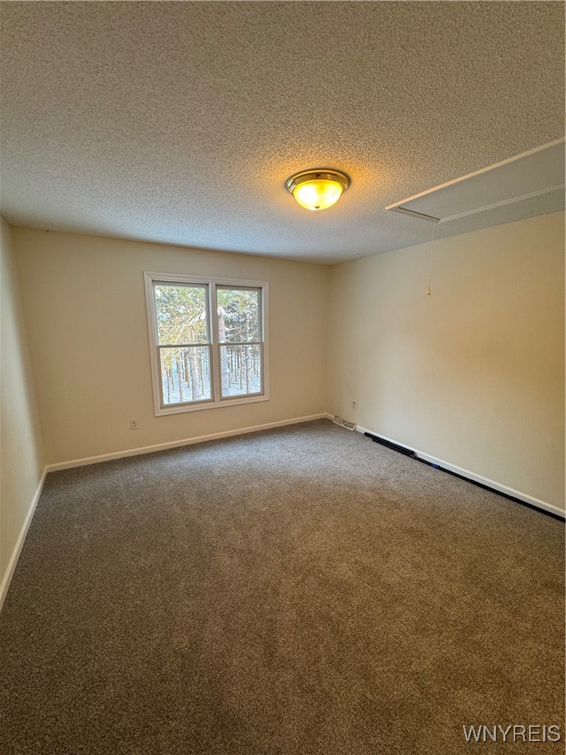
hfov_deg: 85.7
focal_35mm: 14
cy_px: 378
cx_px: 283
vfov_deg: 102.1
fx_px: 305
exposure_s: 1/60
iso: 160
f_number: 2.2
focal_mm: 2.22
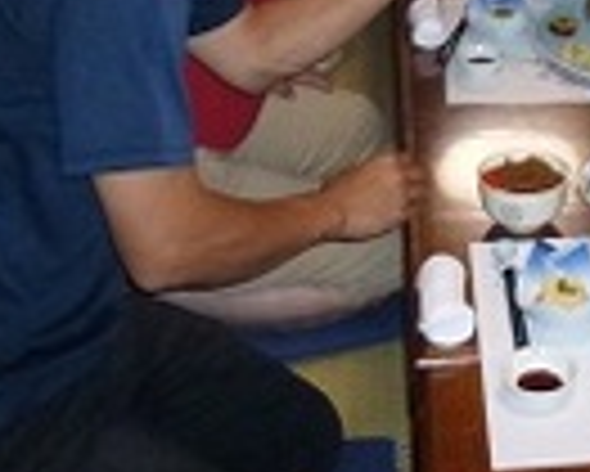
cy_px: -178
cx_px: 590
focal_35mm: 84
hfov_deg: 21.9
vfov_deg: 17.0
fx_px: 1468
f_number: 3.1
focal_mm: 4.5
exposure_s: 1/60
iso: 800
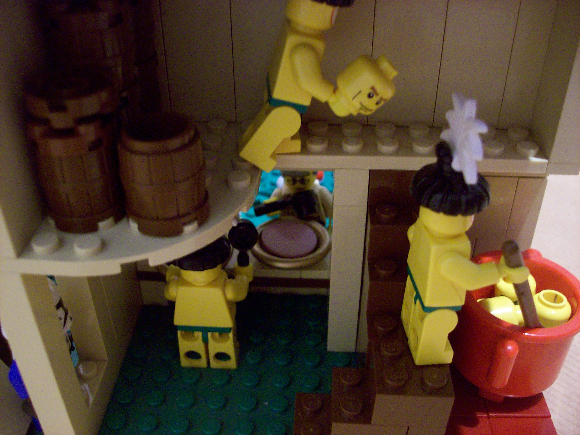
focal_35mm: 36
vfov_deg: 39.6
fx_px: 603
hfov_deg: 51.4
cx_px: 290
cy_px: 218
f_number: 2.7
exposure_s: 1/8
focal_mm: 6
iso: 160
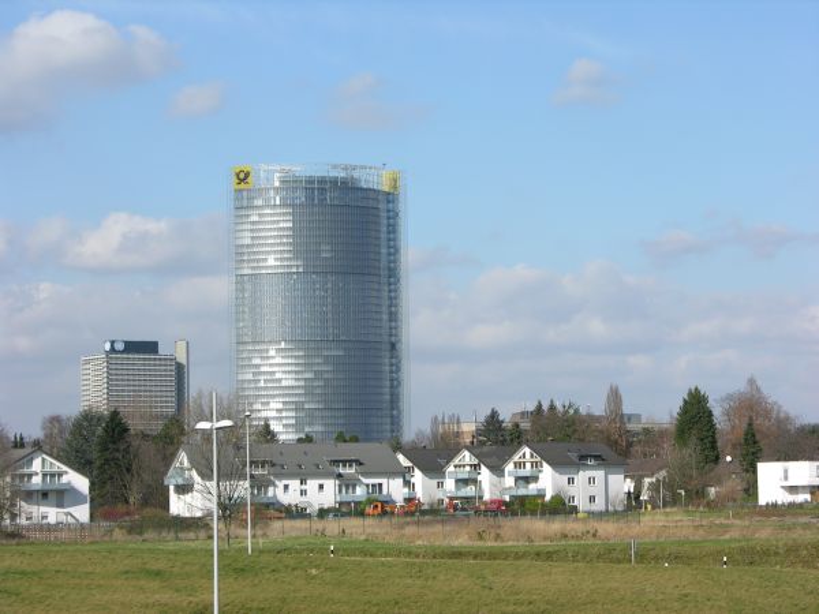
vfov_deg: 13.5
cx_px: 410
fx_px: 2603
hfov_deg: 17.9
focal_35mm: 110
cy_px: 307
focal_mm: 27.3
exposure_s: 1/338
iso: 50
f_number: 5.2
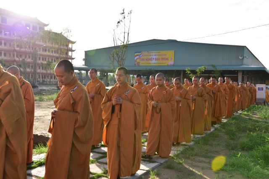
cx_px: 134
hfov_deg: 50.7
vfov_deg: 35.1
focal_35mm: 38
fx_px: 284
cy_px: 90
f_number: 7.1
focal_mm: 38
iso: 80
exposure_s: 1/100
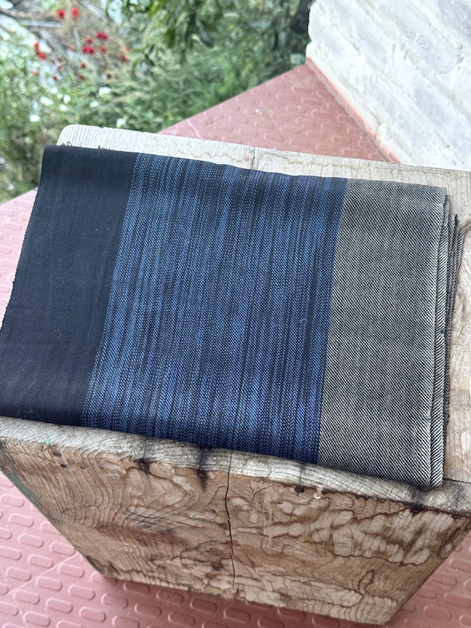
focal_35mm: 48
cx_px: 236
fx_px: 871
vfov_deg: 39.7
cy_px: 314
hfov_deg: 30.3
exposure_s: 1/121
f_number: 1.78
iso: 80
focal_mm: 6.76
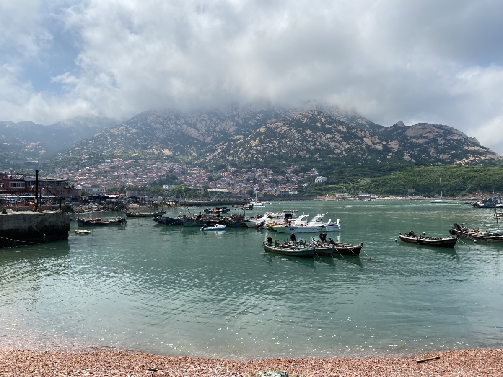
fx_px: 378
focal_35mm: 26
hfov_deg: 67.3
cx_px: 252
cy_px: 188
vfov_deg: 53.1
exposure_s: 1/5495
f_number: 1.8
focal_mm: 4.25
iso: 32
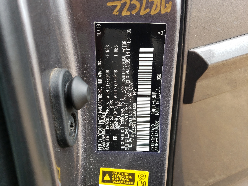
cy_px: 93
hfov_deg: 67.3
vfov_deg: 53.1
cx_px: 124
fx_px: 186
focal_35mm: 26
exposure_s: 1/217
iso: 50
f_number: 1.5
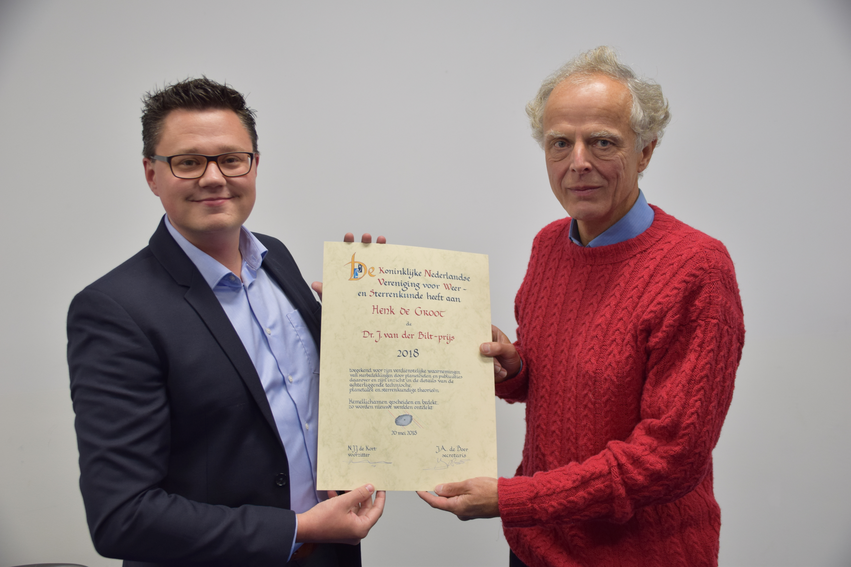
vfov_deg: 34.2
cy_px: 284
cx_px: 426
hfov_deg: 49.6
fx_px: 922
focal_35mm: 39
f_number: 4
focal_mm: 26
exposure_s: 1/60
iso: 400
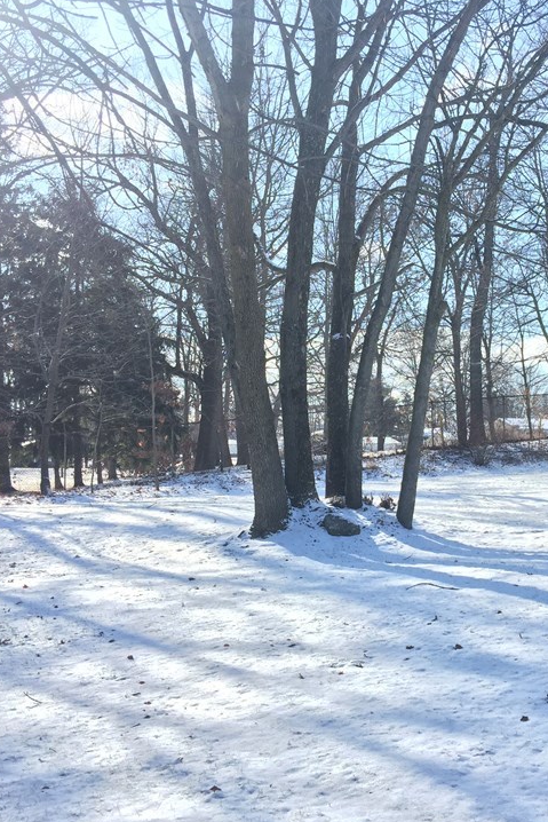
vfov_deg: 45.4
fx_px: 981
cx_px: 388
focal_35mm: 43
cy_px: 425
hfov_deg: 30.8
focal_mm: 4.15
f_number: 2.2
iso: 32
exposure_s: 1/1041
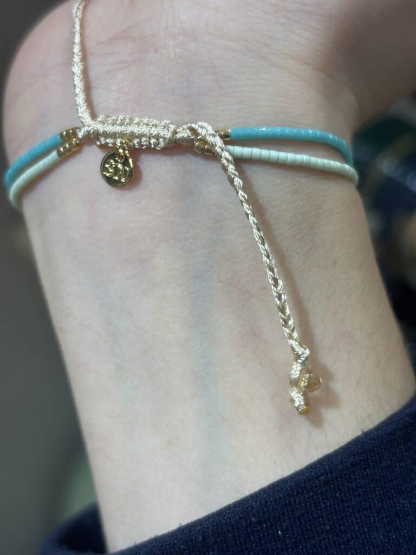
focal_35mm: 52
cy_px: 278
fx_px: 833
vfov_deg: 36.8
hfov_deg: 28.0
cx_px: 208
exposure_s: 1/100
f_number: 1.6
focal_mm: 5.96
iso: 40
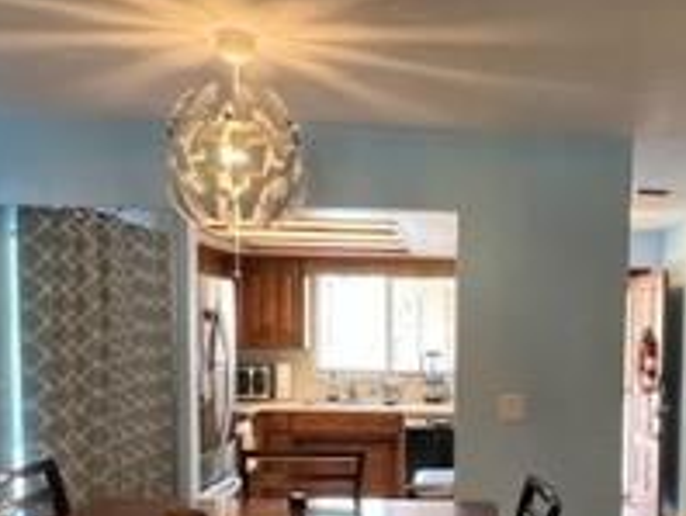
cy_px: 398
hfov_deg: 42.9
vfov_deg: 33.6
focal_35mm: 42
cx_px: 537
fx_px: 833
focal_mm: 1.57
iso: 320
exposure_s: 1/60
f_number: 1.8
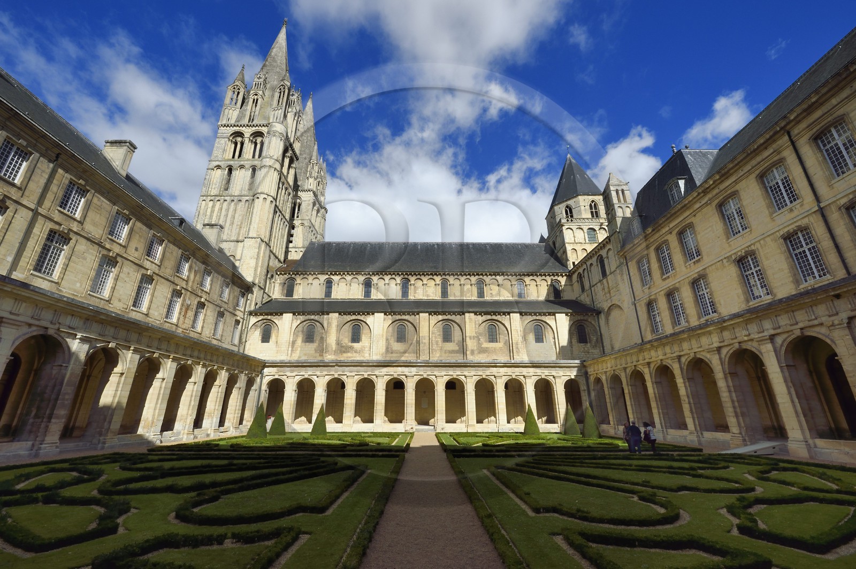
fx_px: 333
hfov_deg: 104.3
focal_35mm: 14
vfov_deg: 81.1
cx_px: 428
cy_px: 284
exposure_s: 1/200
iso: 400
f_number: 22
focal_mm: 14
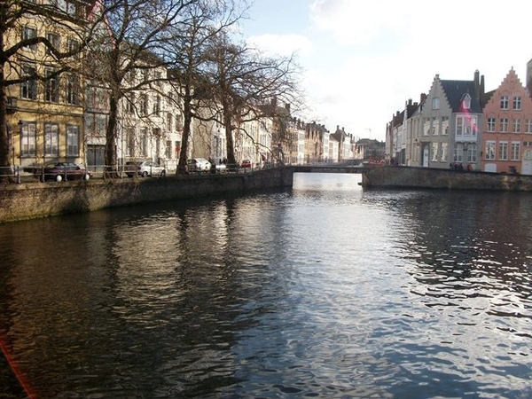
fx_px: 492
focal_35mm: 32
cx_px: 266
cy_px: 200
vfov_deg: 44.2
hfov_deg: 56.8
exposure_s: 1/125
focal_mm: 5.7
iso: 80
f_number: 8.8
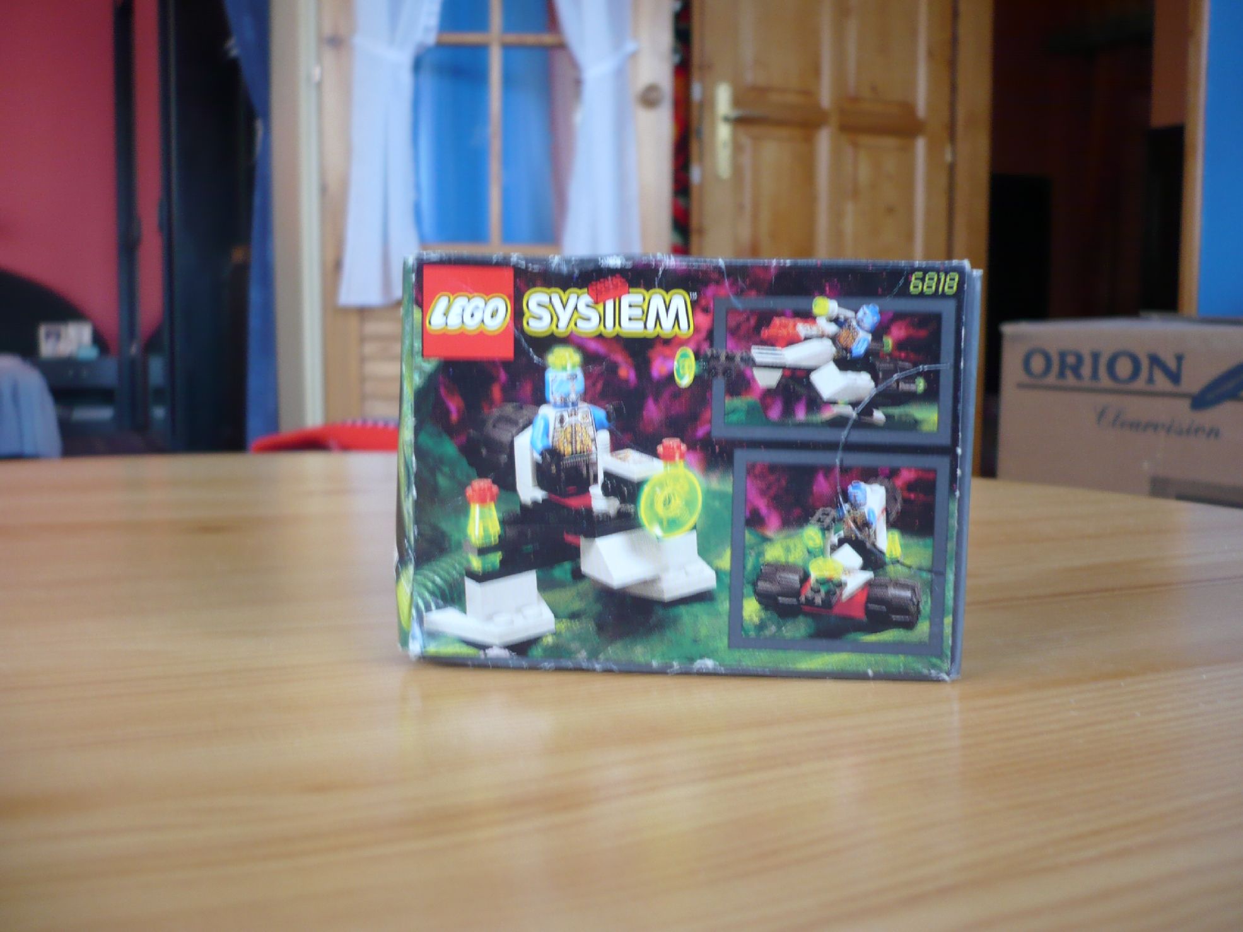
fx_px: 1257
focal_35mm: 35
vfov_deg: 40.7
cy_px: 466
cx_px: 622
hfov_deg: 52.6
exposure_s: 1/25
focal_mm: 5.8
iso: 100
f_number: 2.8
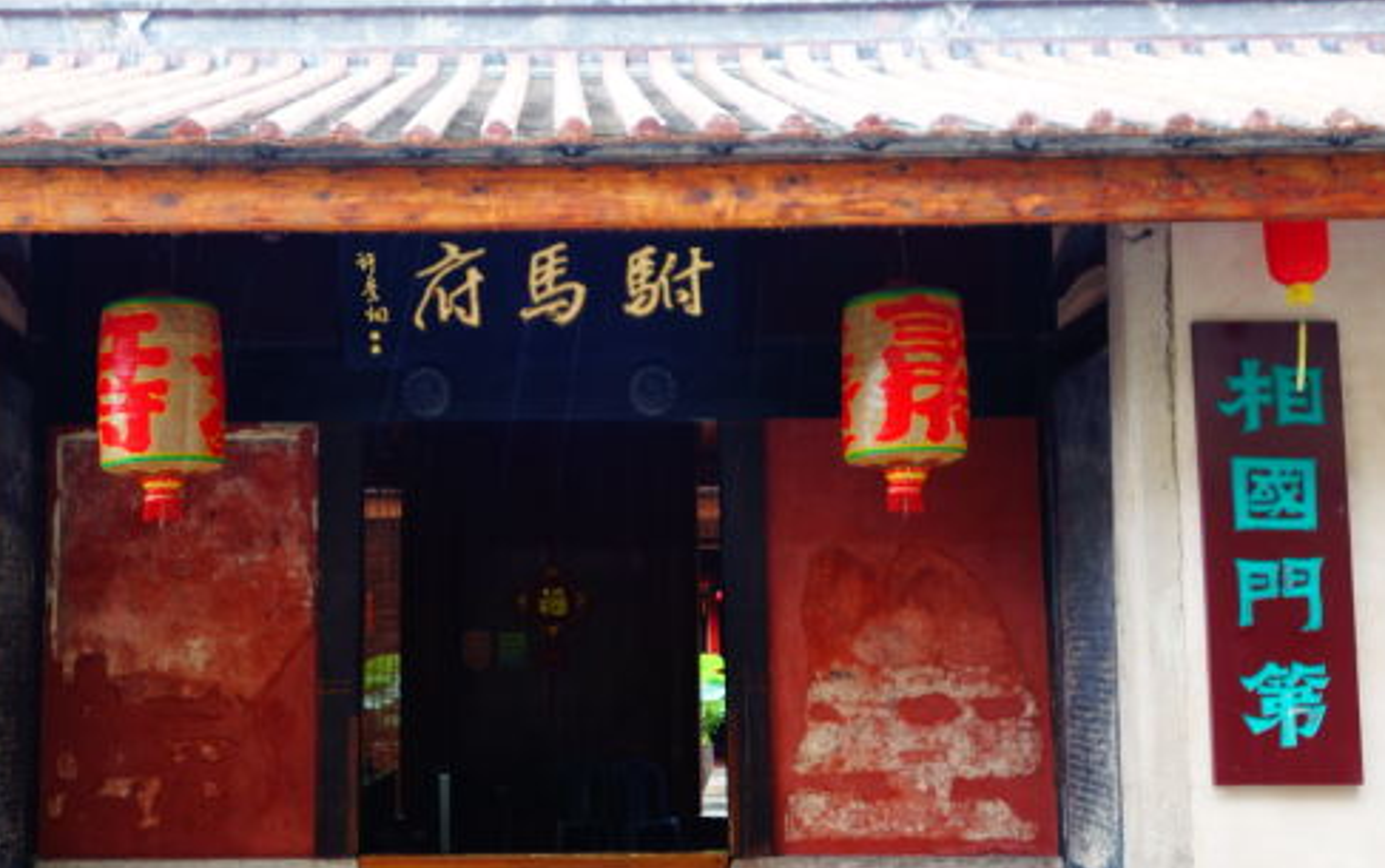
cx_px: 552
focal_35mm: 41
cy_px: 517
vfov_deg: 31.2
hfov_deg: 47.9
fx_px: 1548
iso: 160
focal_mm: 10.4
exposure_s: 1/30
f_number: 4.5
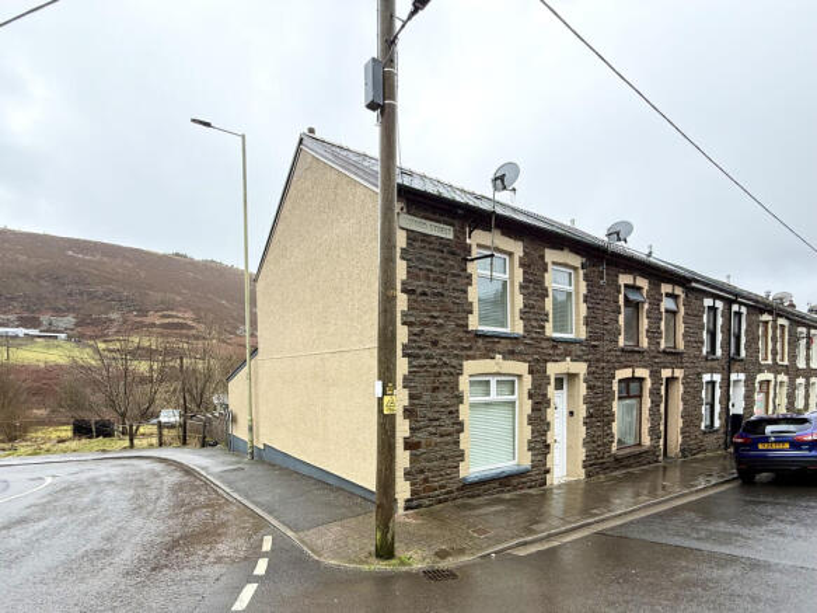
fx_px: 330
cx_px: 408
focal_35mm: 14
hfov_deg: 102.1
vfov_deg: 85.7
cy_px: 306
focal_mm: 2.22
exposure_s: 1/141
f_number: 2.2
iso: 64
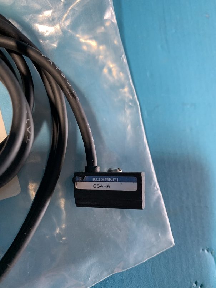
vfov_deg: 67.3
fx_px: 216
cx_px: 108
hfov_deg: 53.1
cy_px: 144
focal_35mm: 26
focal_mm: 4.25
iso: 125
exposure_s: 1/60
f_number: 1.8
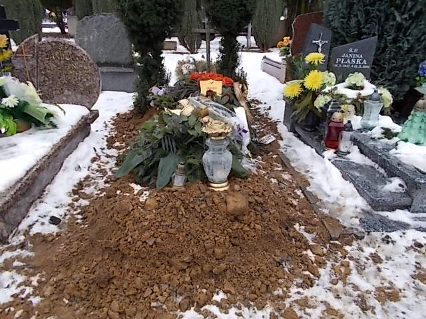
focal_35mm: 26
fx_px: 320
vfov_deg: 53.1
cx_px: 213
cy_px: 160
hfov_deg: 67.3
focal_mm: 4.6
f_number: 3.2
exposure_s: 1/160
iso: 80
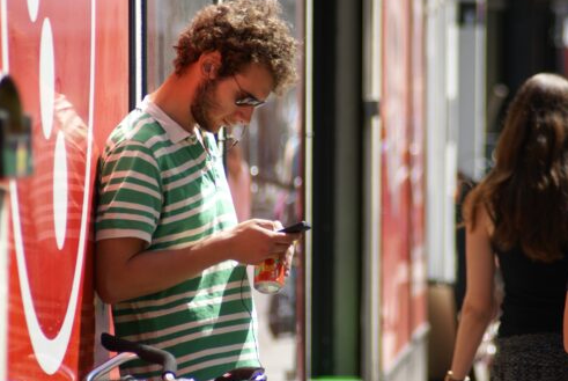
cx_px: 319
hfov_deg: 7.0
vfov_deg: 4.7
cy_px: 159
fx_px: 4630
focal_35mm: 293
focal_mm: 160
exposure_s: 1/320
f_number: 5
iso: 100
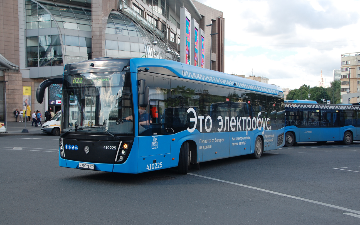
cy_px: 105
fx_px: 437
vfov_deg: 28.9
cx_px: 180
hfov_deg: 44.8
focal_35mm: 45
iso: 200
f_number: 7.1
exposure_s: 1/200
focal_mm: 29
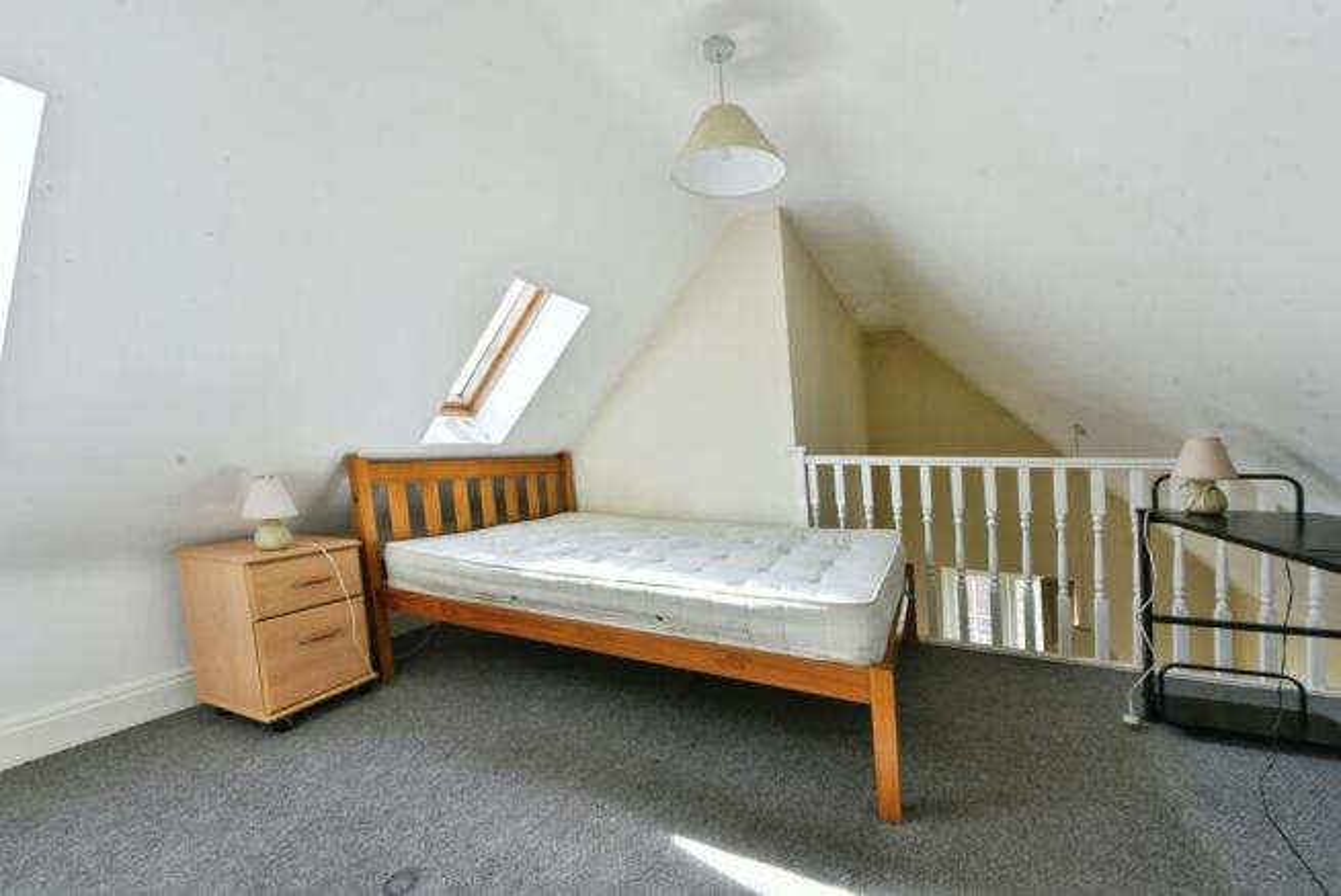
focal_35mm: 14
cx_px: 670
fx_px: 522
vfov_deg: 81.3
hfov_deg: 104.2
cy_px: 448
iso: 500
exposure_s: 1/50
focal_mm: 14
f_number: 11
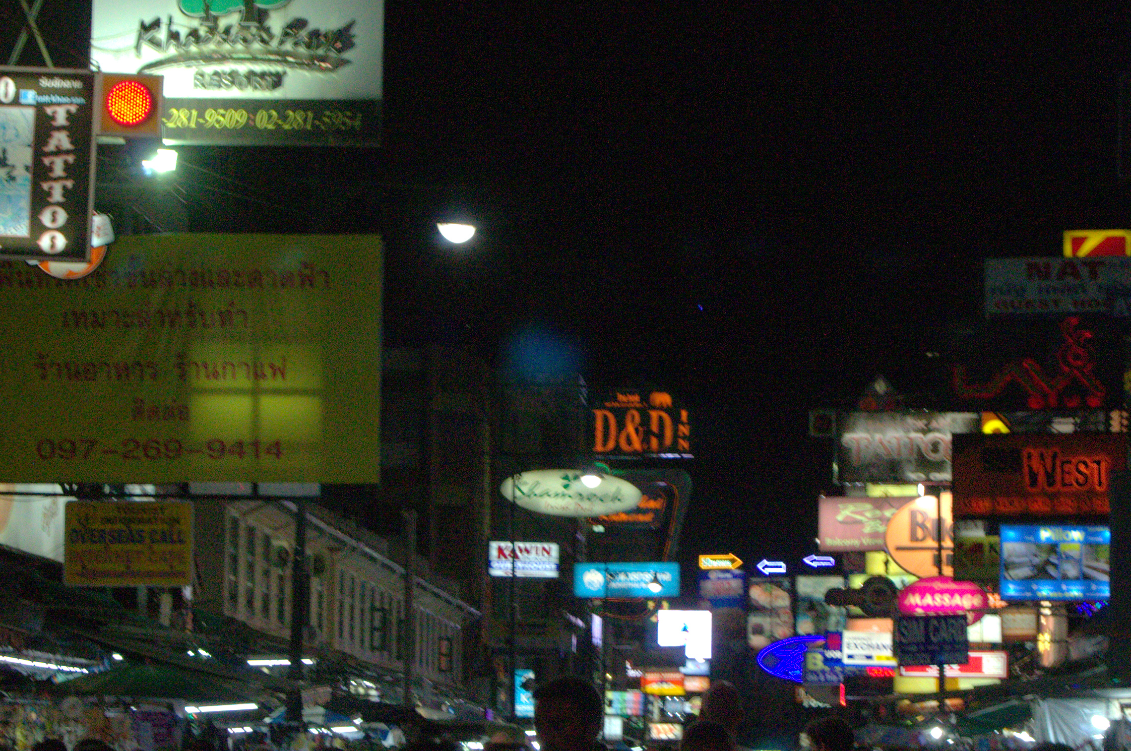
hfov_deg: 12.2
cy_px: 423
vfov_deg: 8.1
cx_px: 632
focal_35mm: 168
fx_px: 5272
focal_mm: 55
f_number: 5.6
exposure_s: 1/60
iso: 2000
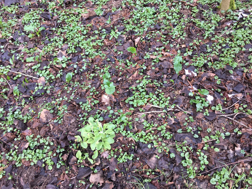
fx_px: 218
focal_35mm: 30
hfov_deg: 60.0
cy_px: 92
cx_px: 127
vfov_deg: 46.8
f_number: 2.2
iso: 32
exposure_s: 1/100
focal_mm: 4.15
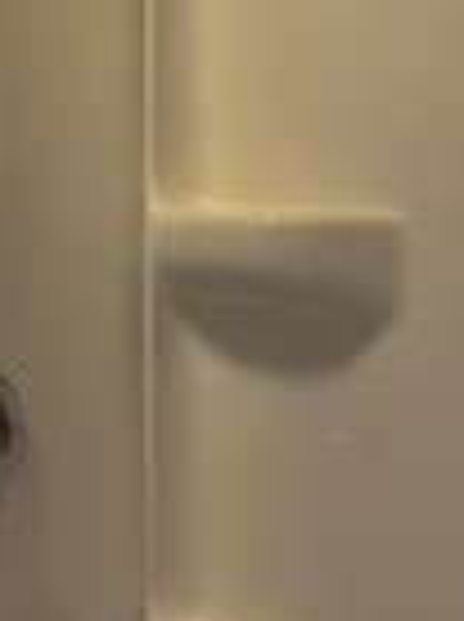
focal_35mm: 78
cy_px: 212
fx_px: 1398
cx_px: -113
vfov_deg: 24.9
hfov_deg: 17.8
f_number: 2.2
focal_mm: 2.22
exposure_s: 1/120
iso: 50
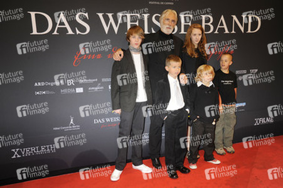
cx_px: 142
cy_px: 94
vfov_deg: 38.8
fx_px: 267
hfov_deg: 55.8
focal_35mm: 34
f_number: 6.3
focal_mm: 34
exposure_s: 1/160
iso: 640
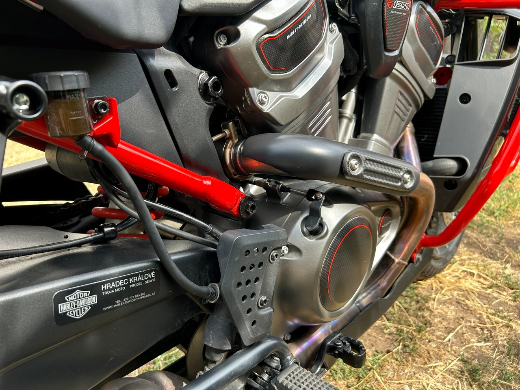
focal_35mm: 26
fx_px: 391
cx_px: 260
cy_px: 195
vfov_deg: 53.1
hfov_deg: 67.3
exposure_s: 1/342
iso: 50
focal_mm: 5.7
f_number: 1.5
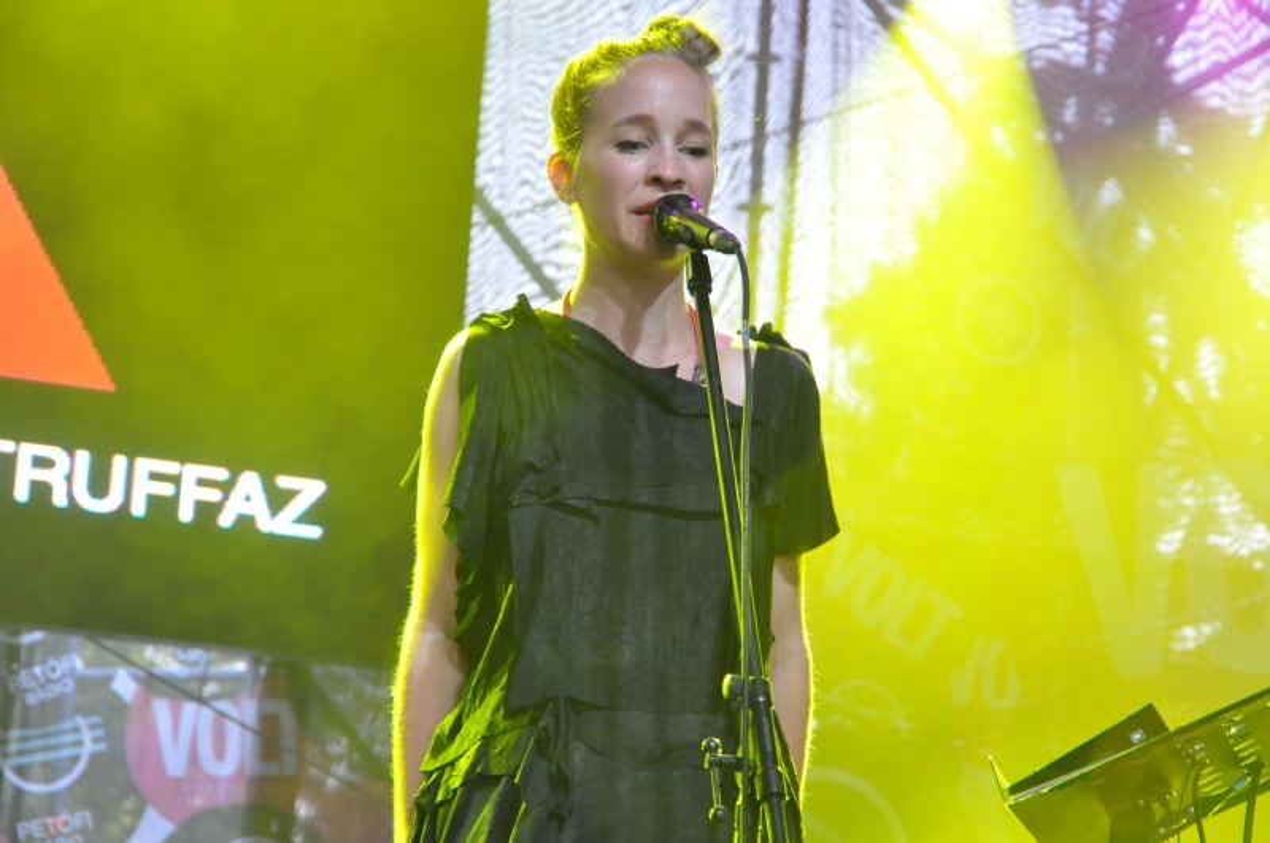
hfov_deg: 18.2
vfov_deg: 12.1
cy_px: 422
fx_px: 3963
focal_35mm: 112
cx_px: 635
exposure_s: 1/60
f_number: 5.6
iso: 1600
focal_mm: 75
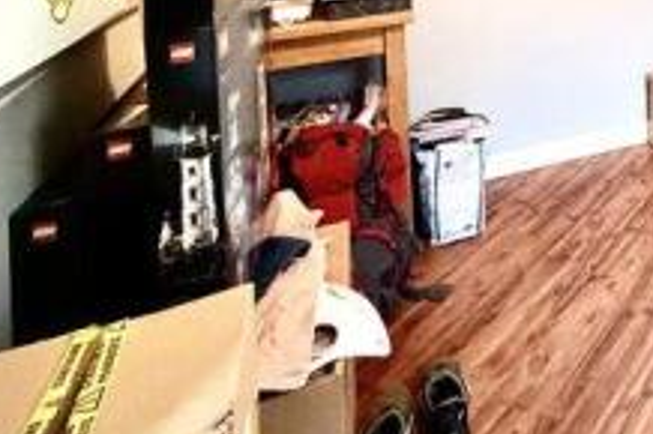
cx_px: 777
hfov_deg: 37.7
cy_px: -148
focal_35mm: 39
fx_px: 707
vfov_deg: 27.6
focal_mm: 2.22
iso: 500
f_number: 2.2
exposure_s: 1/50
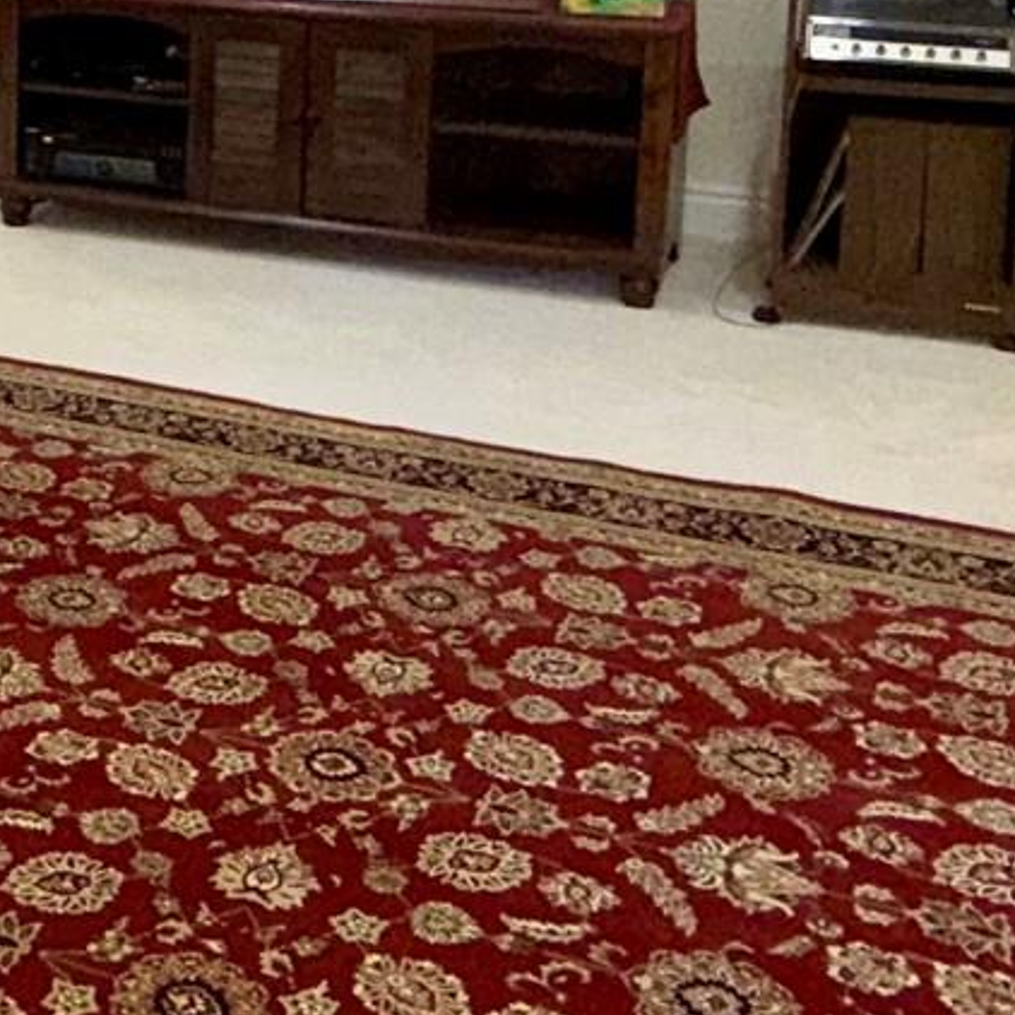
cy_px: 2
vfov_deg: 27.0
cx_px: -164
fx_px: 1990
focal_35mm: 60
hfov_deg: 25.9
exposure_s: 1/120
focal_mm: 2.22
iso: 160
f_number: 2.2
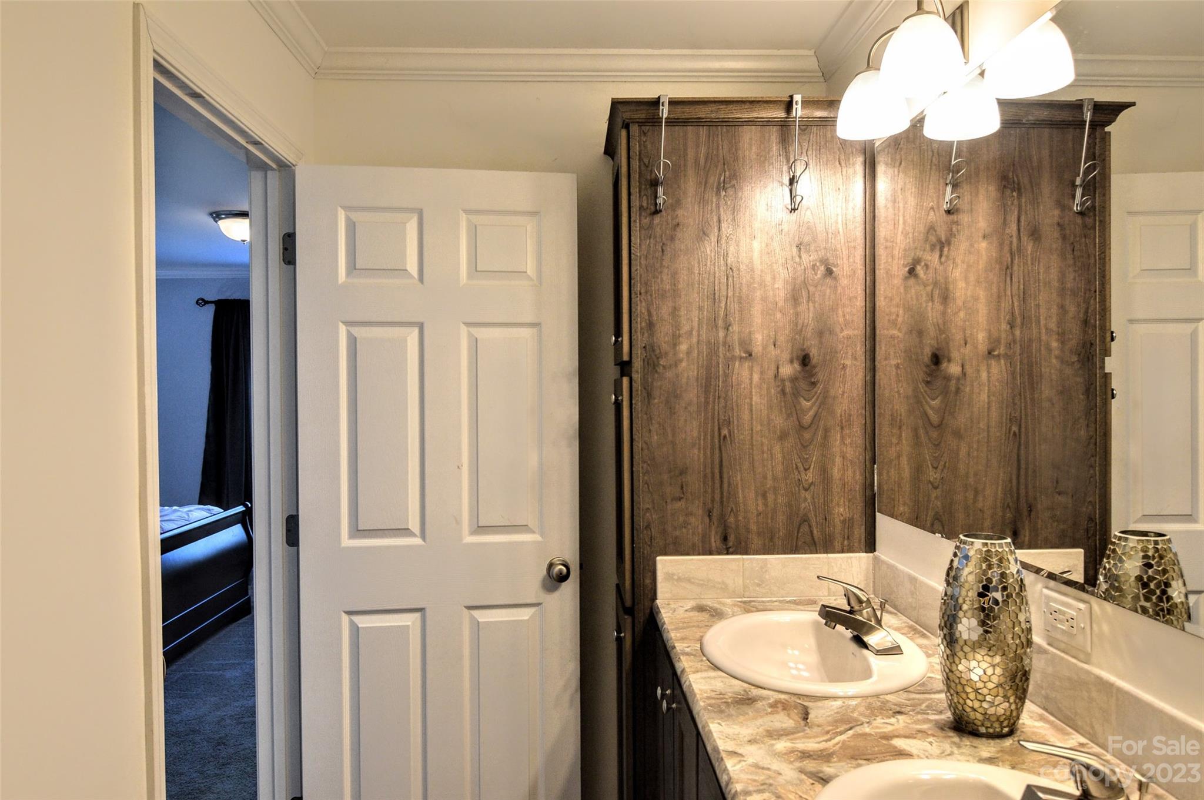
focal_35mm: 24
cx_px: 602
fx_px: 802
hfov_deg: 73.8
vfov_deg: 53.0
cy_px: 400
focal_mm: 16
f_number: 4.5
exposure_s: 1/80
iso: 400
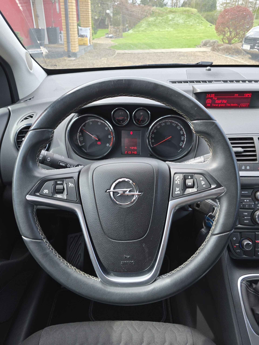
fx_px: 229
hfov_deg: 58.9
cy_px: 172
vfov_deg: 73.9
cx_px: 130
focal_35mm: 23
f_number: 1.7
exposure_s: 1/180
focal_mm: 6.3
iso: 40
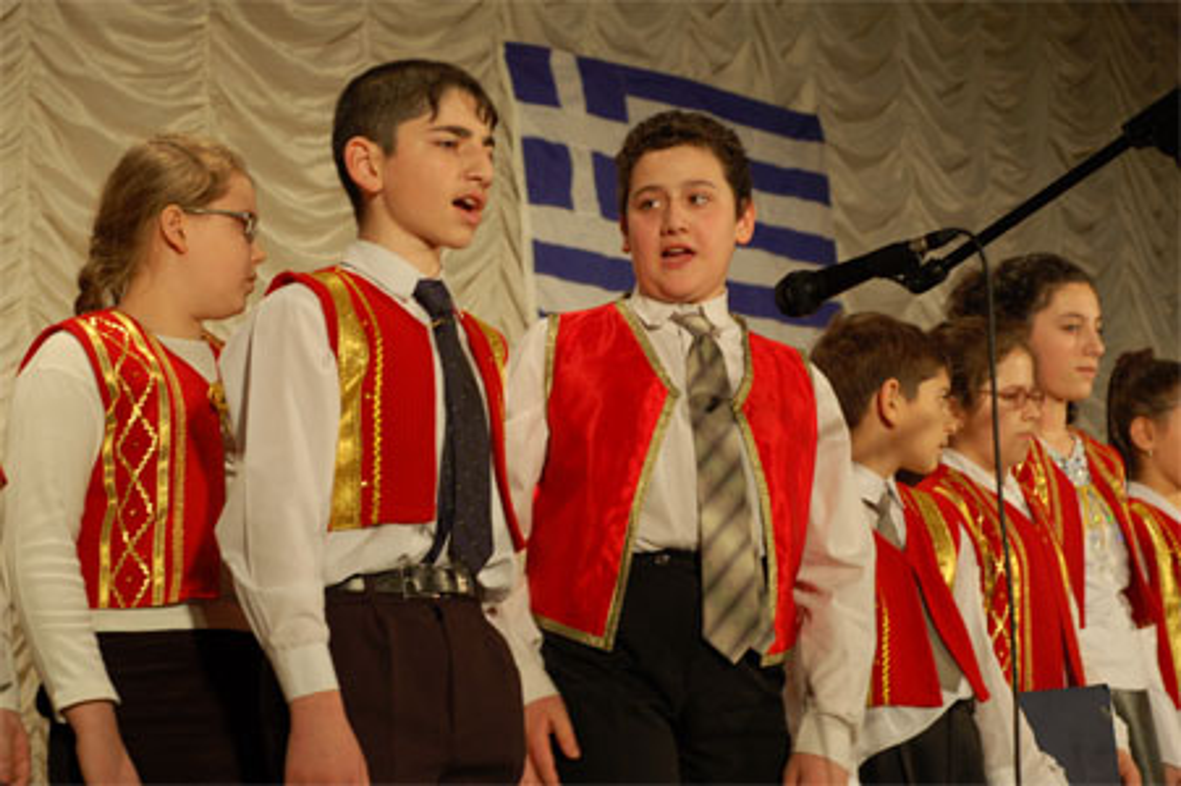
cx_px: 590
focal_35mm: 75
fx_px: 2459
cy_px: 393
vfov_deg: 18.2
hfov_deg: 27.0
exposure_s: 1/125
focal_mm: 50
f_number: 5.6
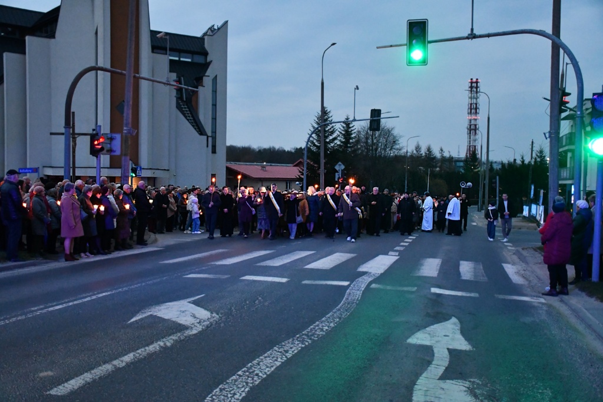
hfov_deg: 48.5
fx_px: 670
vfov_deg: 33.4
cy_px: 201
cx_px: 302
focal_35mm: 40
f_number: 4
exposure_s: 1/60
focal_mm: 27
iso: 6400
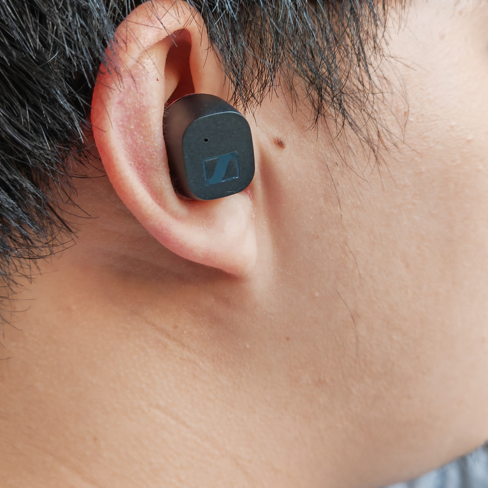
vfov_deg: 38.1
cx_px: 241
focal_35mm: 44
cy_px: 178
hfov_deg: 38.3
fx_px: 702
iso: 754
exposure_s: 1/50
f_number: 1.9
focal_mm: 5.52
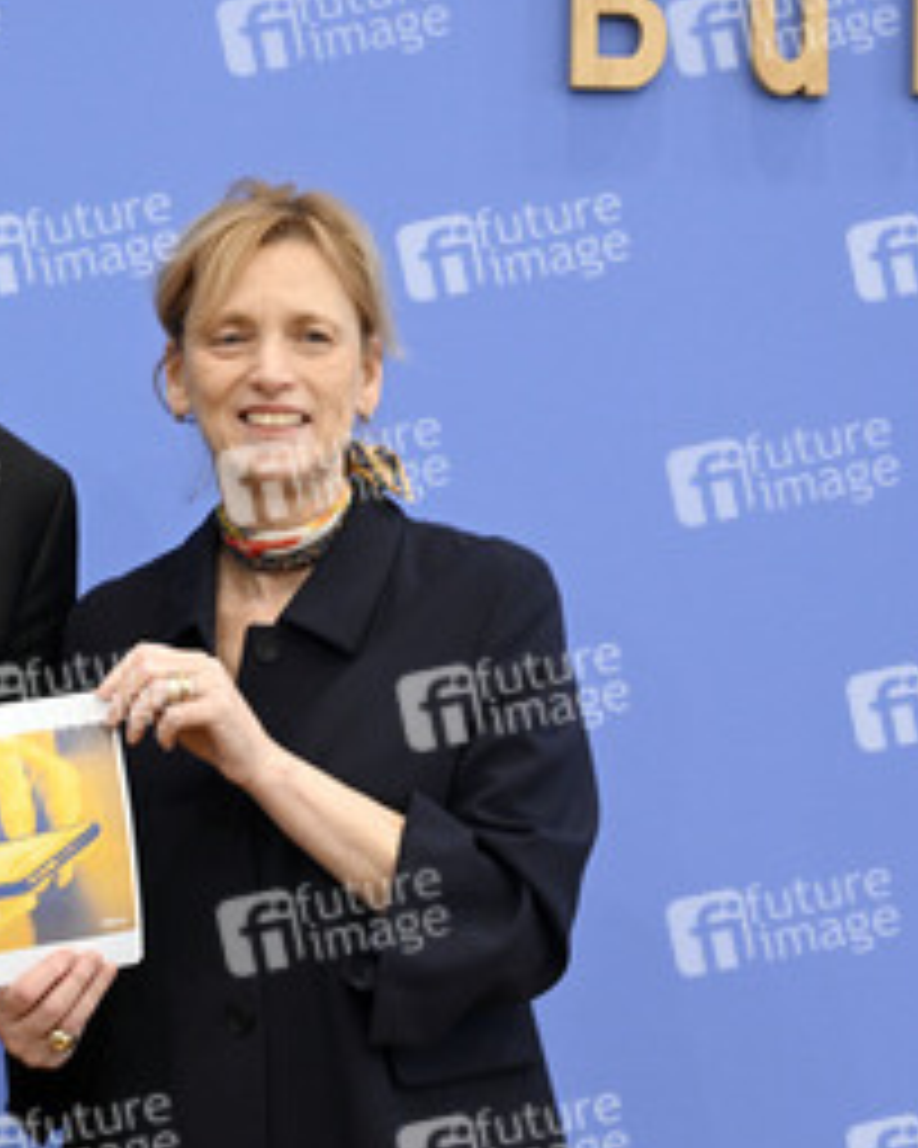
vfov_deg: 24.4
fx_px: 2649
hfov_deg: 19.0
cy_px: 585
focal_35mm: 78
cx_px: -56
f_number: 4.5
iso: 3200
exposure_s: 1/400
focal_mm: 47
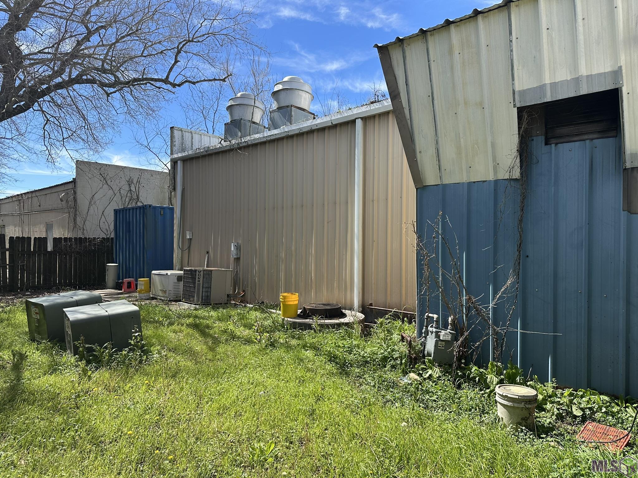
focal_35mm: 24
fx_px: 442
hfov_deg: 71.6
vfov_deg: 56.8
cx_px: 319
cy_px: 239
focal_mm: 6.86
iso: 80
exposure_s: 1/2660
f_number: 1.78
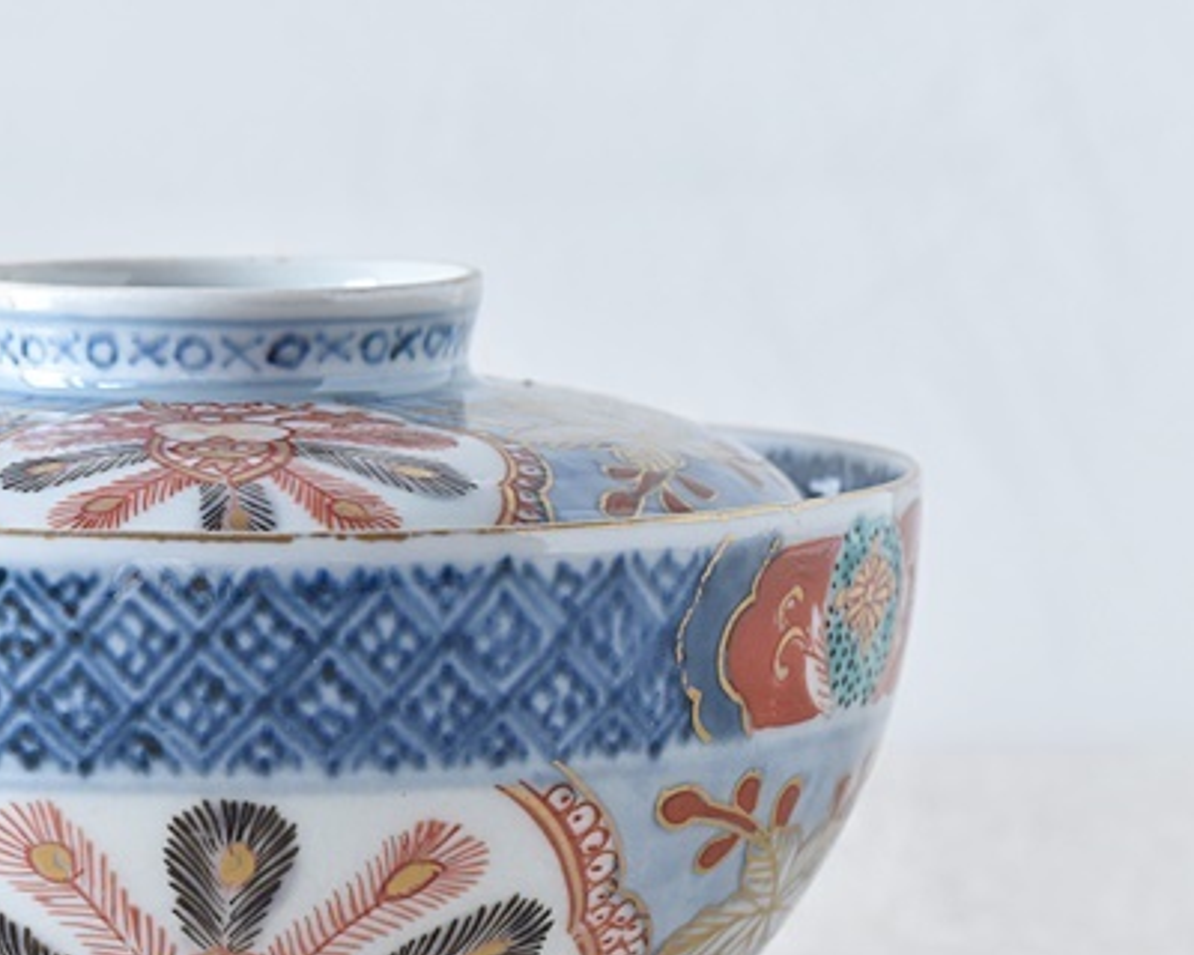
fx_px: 5475
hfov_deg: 12.4
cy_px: 691
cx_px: 227
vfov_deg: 10.0
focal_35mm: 155
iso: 400
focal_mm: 55
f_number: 9
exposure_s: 1/2
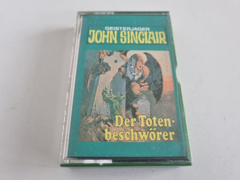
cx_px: 120
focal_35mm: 26
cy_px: 90
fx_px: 180
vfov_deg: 53.1
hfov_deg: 67.3
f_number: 1.8
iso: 200
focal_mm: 5.4
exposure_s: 1/50
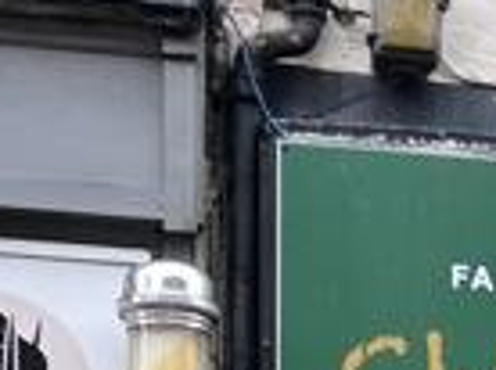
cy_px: 855
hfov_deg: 9.9
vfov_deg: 7.2
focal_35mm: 193
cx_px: 773
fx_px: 2761
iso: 40
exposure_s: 1/282
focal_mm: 5.7
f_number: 1.5
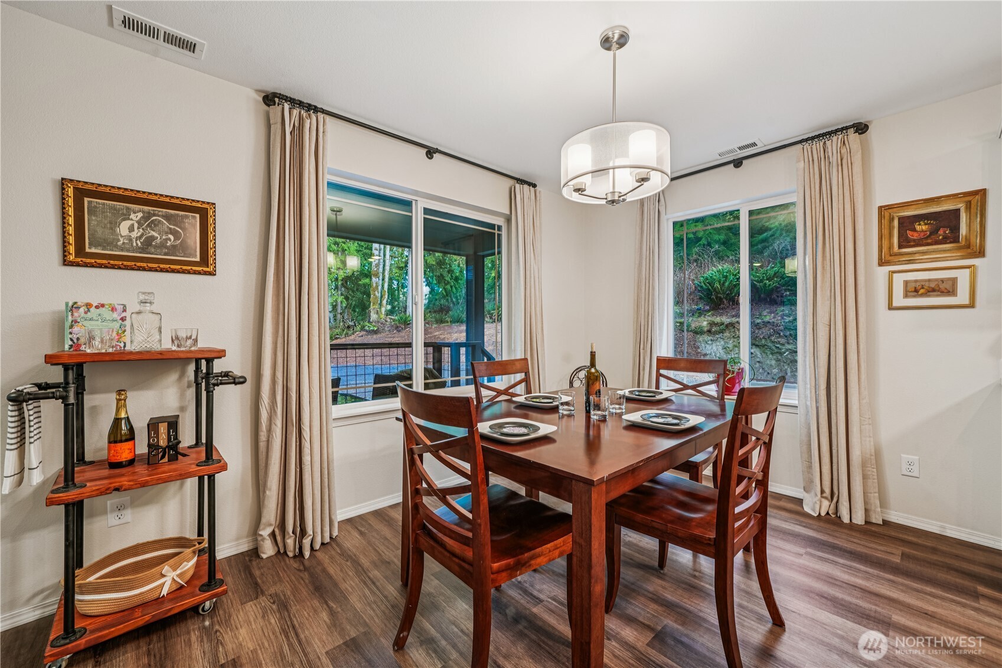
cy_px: 334
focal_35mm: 14
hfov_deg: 104.3
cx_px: 501
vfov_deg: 81.2
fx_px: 390
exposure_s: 1/2
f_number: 8
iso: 100
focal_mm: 14
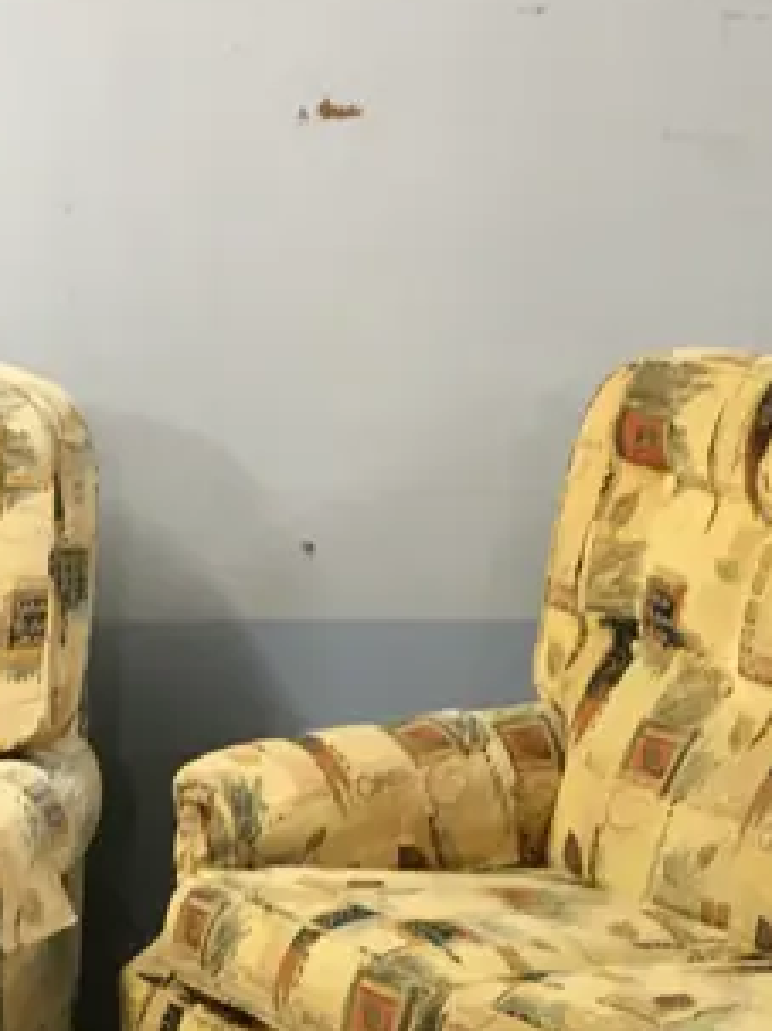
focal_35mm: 98
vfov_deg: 18.7
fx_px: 2916
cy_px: 1310
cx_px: 442
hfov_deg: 15.1
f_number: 2.2
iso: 80
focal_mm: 4.15
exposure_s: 1/33
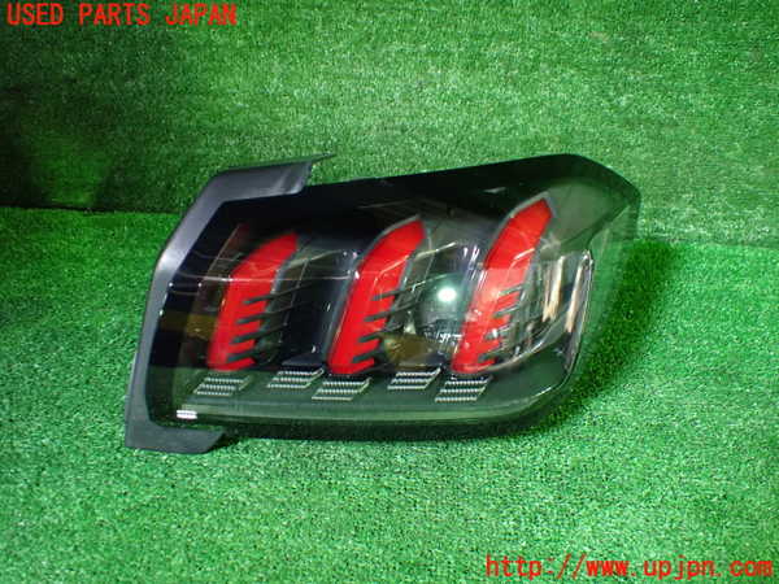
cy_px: 292
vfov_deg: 46.8
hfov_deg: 60.0
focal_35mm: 30
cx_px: 390
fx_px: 675
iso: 800
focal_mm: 5.4
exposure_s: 1/40
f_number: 2.3
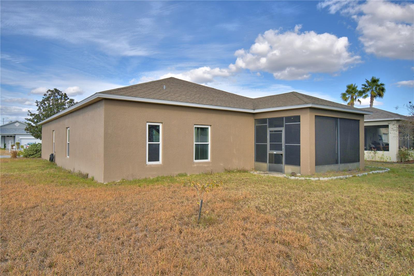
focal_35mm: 22
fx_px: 253
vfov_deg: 57.2
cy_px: 138
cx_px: 207
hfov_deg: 78.6
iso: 100
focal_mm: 15
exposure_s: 1/640
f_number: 5.3
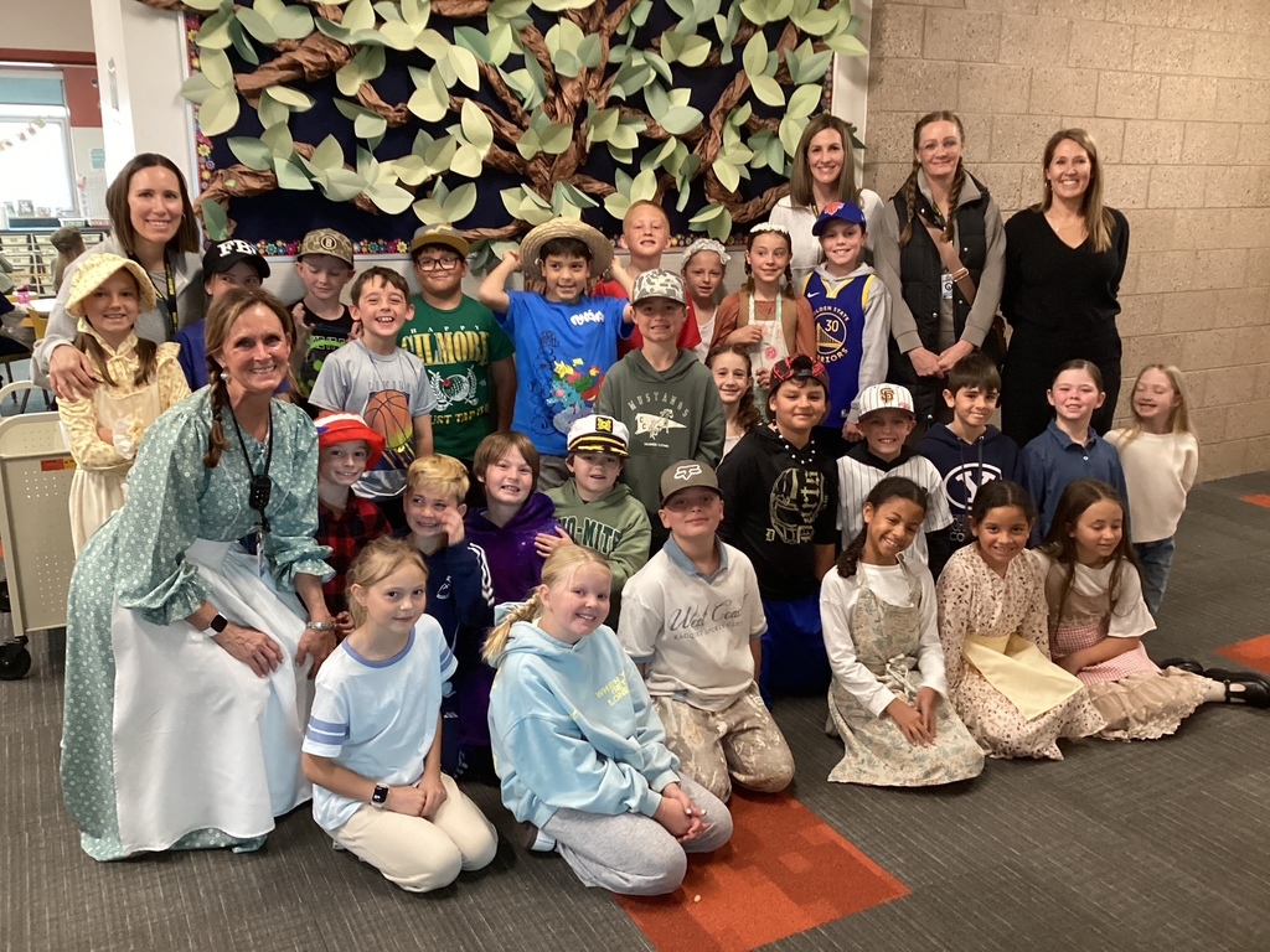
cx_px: 635
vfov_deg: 45.4
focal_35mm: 31
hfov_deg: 58.4
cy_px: 476
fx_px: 1137
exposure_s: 1/40
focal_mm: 3.3
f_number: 2.4
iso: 320
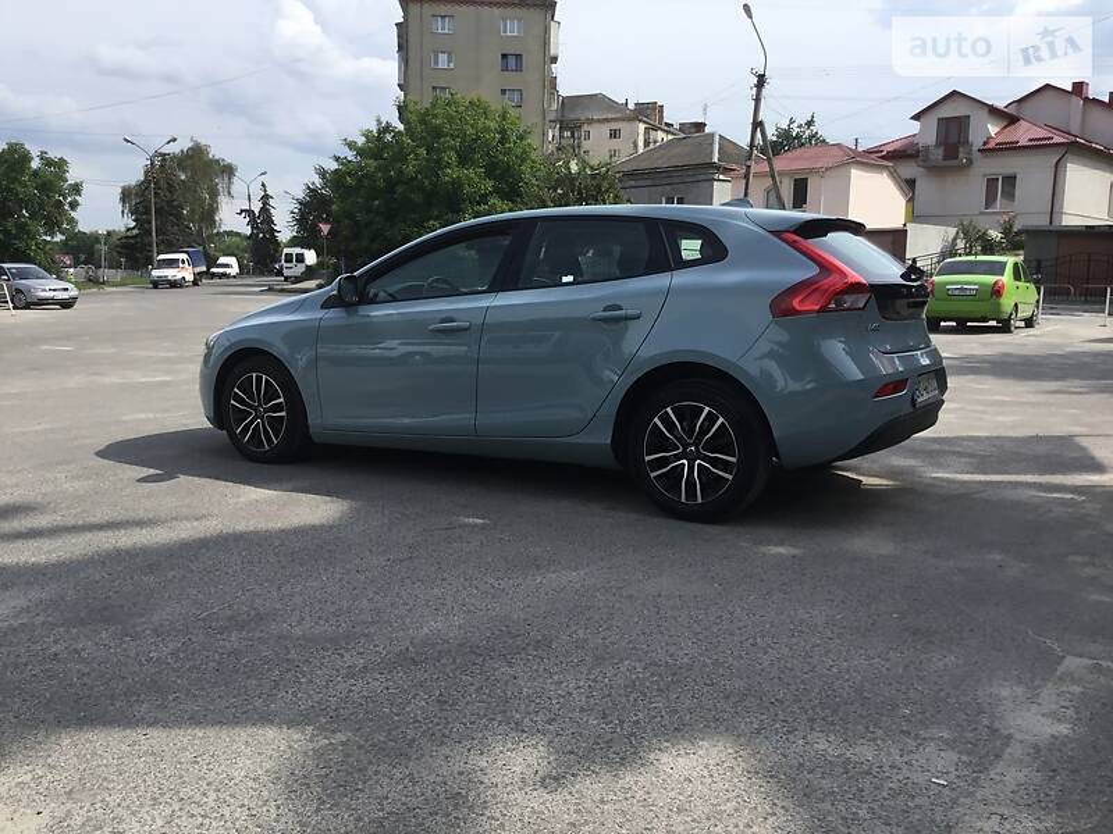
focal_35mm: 31
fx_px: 997
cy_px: 417
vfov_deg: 45.4
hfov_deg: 58.4
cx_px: 556
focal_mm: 3.3
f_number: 2.4
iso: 25
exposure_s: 1/1253
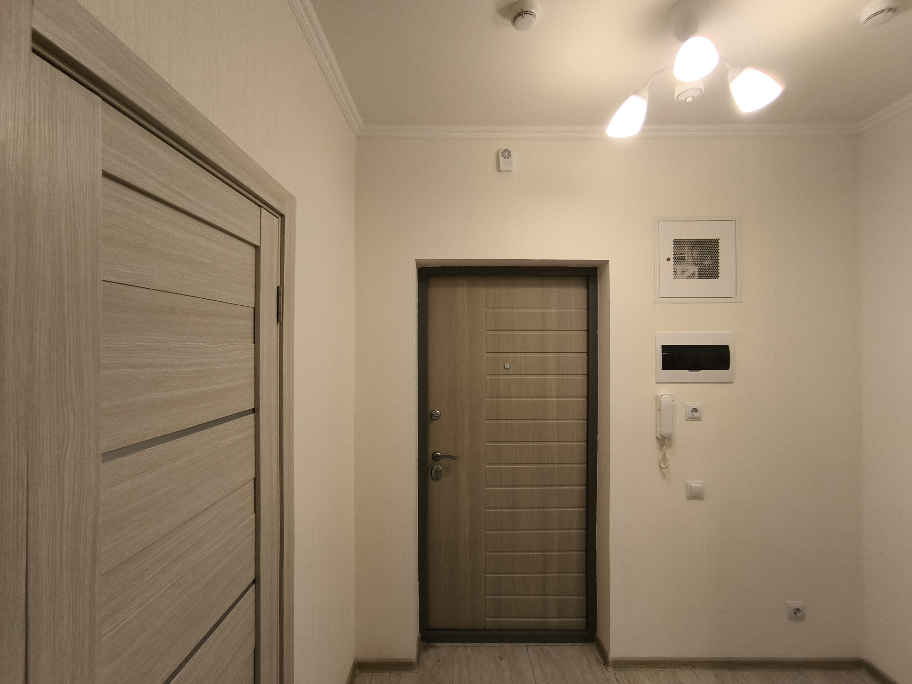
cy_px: 342
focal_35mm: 16
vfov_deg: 78.1
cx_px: 456
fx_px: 422
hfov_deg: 94.5
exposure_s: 1/50
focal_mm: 1.65
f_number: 2.2
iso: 80
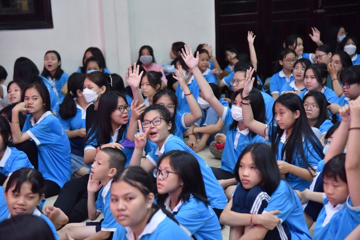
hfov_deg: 23.6
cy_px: 120
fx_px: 860
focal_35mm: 86
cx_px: 180
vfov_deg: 15.9
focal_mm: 86
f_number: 4
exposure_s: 1/125
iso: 2000
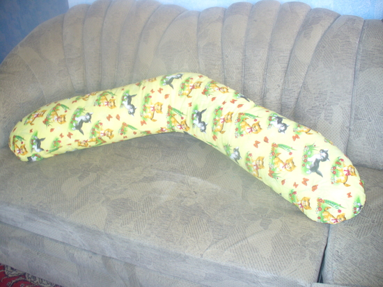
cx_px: 192
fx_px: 410
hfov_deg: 50.1
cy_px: 144
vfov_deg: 38.7
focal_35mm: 37
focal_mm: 6.1
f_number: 2.8
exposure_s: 1/13
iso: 100
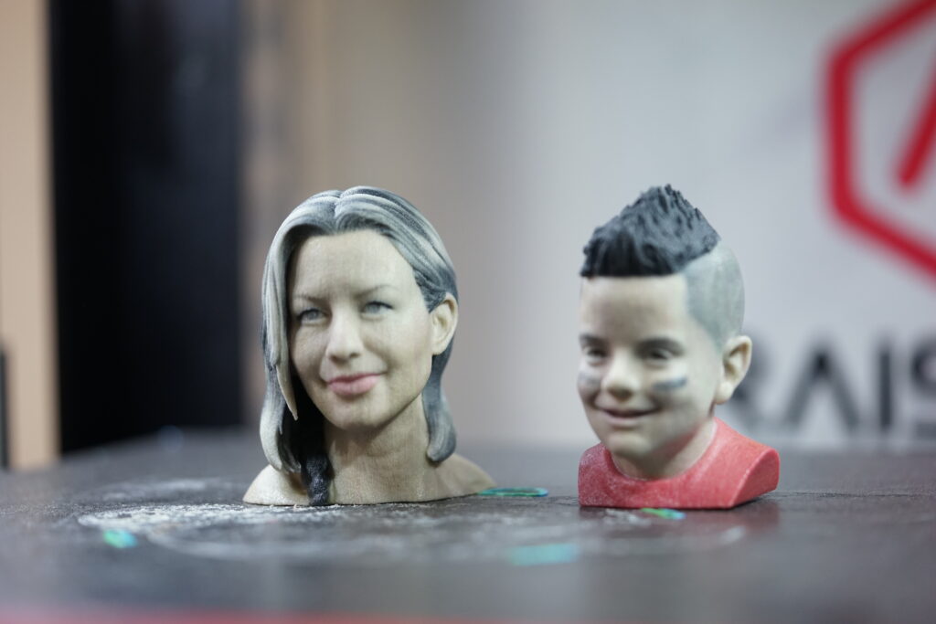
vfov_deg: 15.2
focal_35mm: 90
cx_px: 468
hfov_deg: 22.6
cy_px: 312
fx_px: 2340
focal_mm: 90
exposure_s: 1/60
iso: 1000
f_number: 2.8
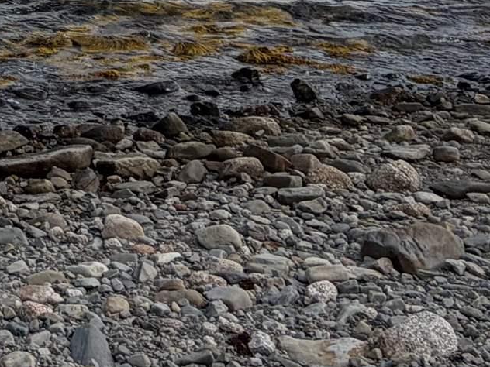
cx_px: -178
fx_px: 963
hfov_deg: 24.3
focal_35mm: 68
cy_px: -365
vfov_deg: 16.5
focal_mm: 2.22
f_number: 2.2
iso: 20
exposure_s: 1/1050
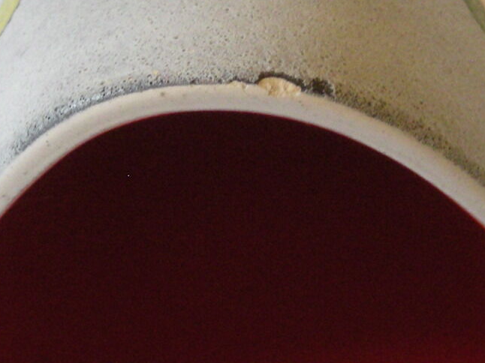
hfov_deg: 17.7
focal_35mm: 111
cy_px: 56
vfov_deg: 13.2
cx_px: 241
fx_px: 1555
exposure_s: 1/39.5
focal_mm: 5.7
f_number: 2.8
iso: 329
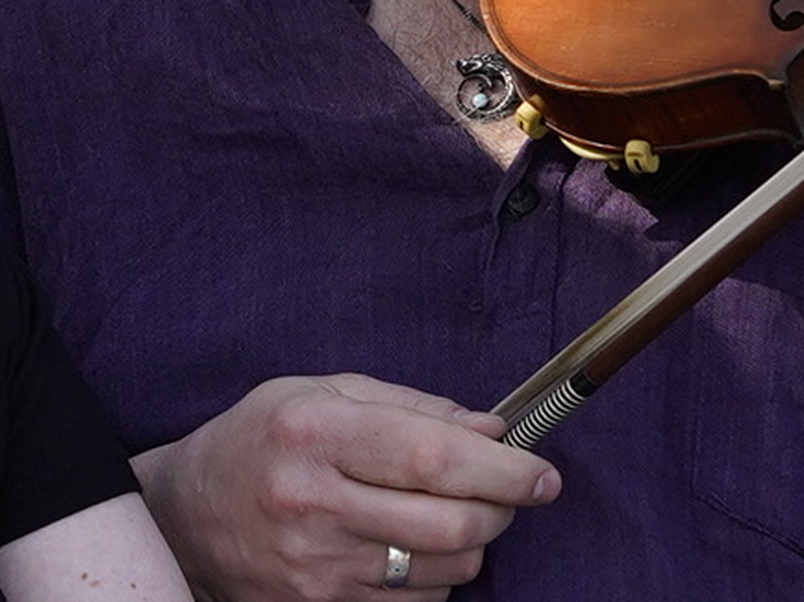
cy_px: 235
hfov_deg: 7.2
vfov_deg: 5.4
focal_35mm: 273
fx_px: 6337
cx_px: -43
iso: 800
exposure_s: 1/1000
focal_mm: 41
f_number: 5.6
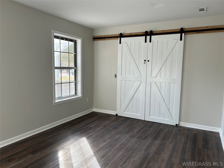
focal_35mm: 26
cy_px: 84
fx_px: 168
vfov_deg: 53.1
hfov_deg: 67.3
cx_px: 112
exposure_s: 1/121
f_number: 1.5
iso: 40
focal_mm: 5.7
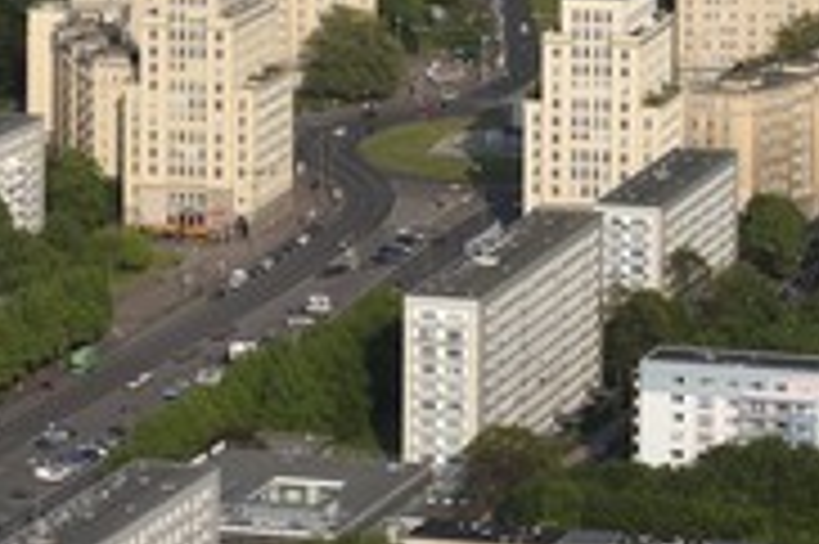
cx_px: 72
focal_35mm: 254
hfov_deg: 8.1
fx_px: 5773
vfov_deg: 5.4
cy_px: 27
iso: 200
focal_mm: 110
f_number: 9
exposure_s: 1/200
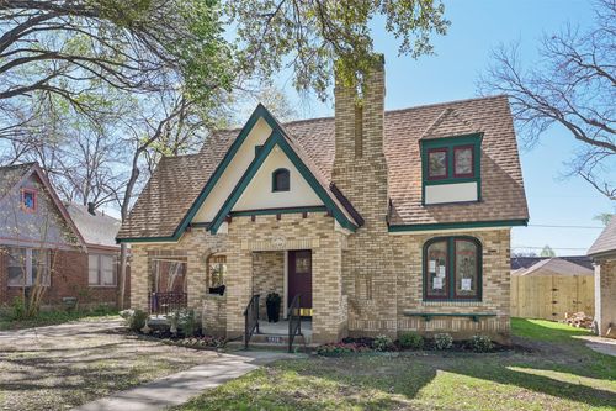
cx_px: 308
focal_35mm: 23
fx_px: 393
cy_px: 206
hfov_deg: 76.1
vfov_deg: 55.1
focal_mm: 23
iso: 400
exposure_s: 1/320
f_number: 8
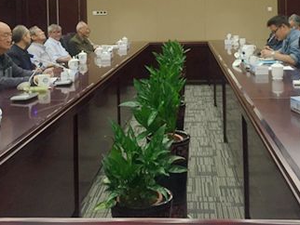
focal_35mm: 54
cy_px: 17
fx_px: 468
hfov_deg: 35.5
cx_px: 153
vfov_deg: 26.1
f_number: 2.2
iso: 80
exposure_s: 1/30
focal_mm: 4.15
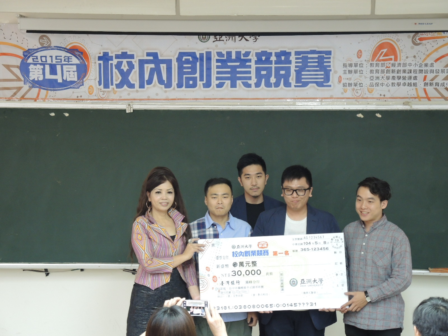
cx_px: 224
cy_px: 168
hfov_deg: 23.0
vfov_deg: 17.4
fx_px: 1100
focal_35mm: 85
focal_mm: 17.7
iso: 560
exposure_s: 1/13
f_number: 3.2
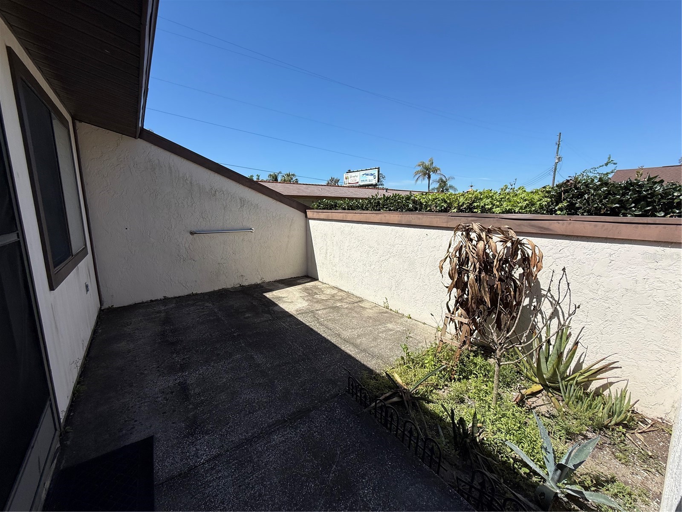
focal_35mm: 14
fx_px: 276
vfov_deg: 85.7
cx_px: 341
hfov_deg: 102.1
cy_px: 256
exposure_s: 1/3125
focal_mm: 2.22
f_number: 2.2
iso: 50
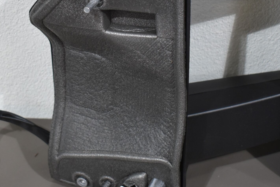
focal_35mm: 92
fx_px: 715
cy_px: 62
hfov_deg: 22.1
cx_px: 132
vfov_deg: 14.8
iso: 900
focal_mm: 34
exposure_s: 1/125
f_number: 4.5
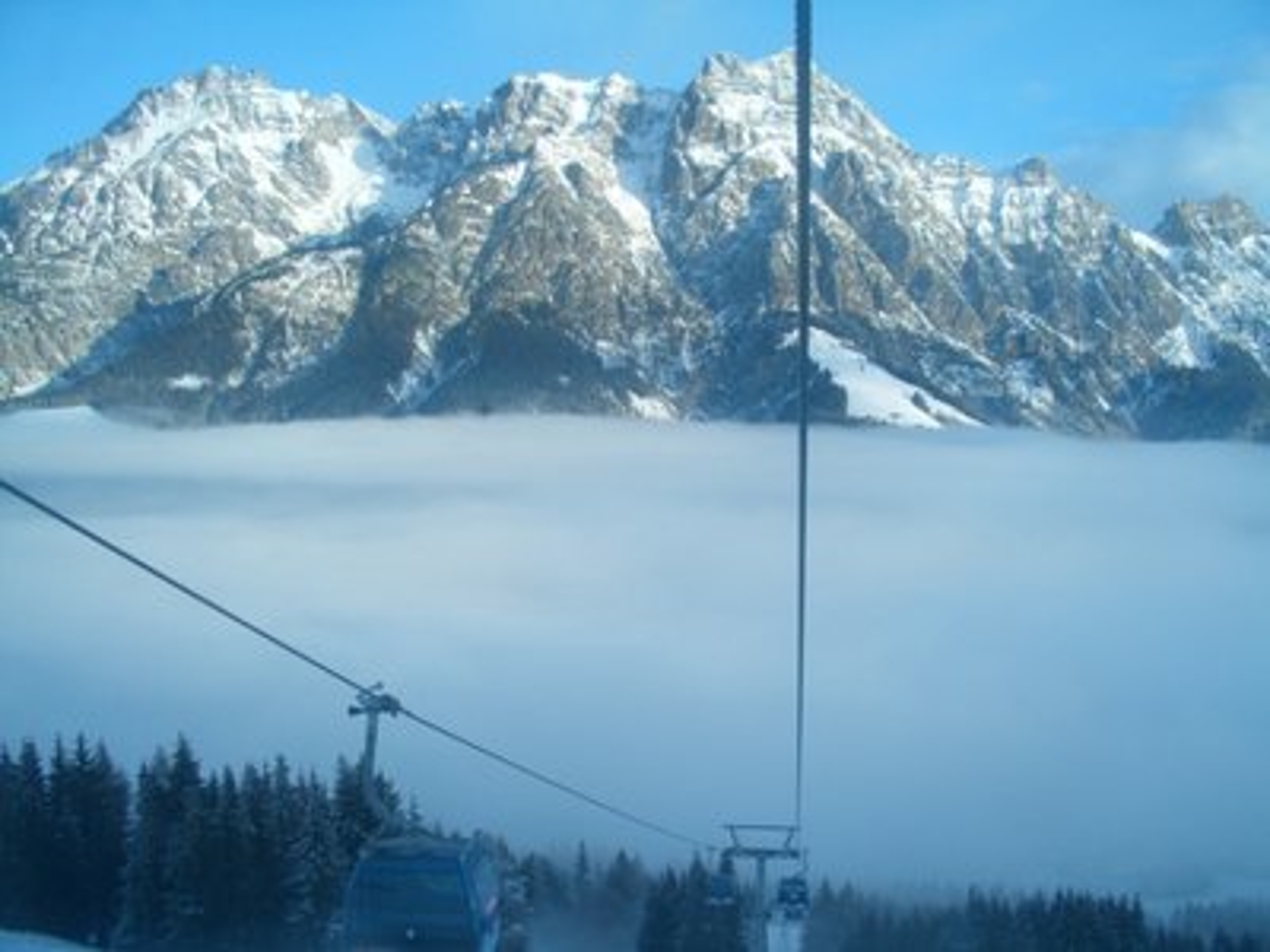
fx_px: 1284
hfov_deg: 52.6
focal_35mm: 35
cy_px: 476
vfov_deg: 40.7
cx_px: 635
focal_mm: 5.8
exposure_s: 1/200
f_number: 4.3
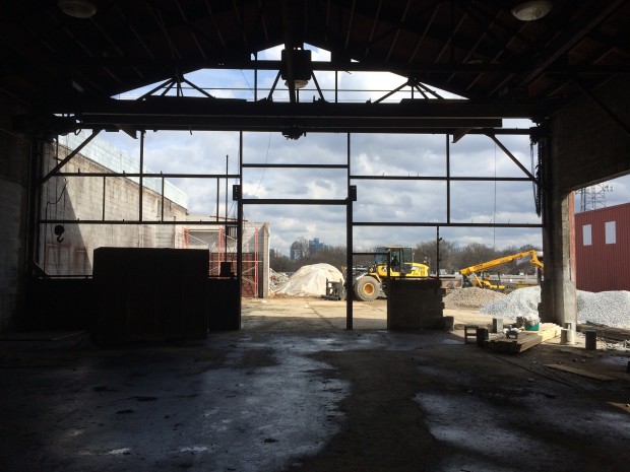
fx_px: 528
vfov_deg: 48.2
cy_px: 236
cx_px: 315
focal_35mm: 29
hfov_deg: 61.7
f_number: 2.2
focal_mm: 4.15
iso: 32
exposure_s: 1/2415
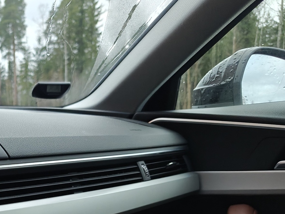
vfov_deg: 24.5
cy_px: 231
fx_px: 461
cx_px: -30
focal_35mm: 56
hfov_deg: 30.6
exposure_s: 1/120
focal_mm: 6.06
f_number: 1.6
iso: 400
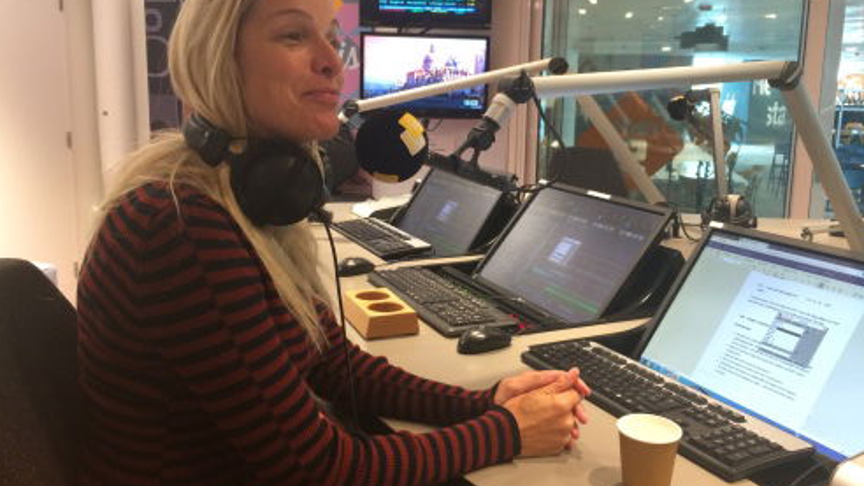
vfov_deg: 36.6
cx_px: 430
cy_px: 208
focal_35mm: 32
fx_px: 733
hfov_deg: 61.0
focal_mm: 4.15
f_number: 2.2
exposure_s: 1/33
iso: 250
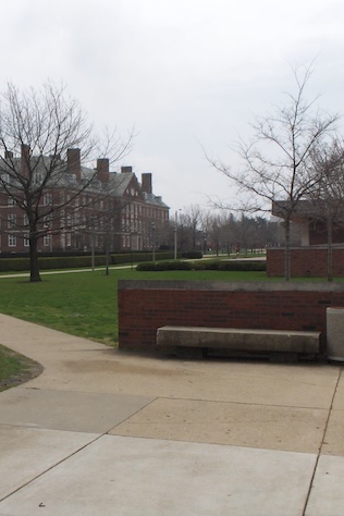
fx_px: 745
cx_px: 37
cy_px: 257
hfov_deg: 25.2
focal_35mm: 52
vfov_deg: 38.2
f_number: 6.5
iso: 100
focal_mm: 6.11
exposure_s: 1/694
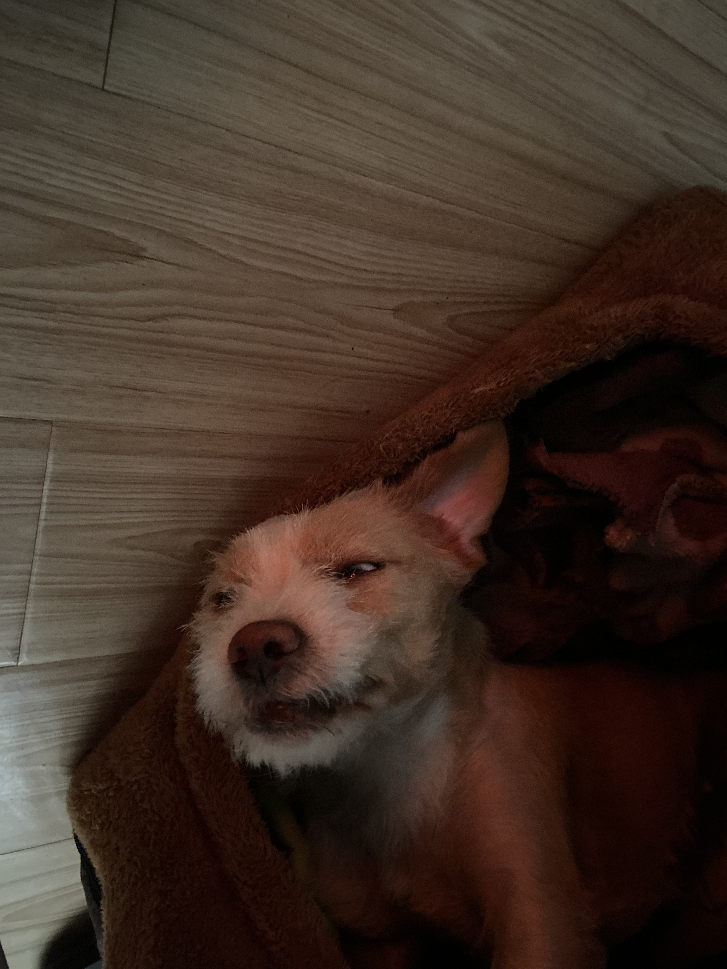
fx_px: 728
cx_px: 364
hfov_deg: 53.1
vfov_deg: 67.3
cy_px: 484
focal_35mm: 26
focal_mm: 4.25
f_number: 1.8
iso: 1250
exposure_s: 1/17
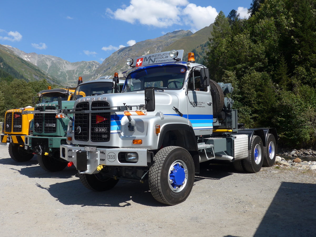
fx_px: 310
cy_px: 118
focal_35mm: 34
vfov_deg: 41.8
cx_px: 158
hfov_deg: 54.0
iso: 80
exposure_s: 1/1600
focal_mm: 7
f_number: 2.8
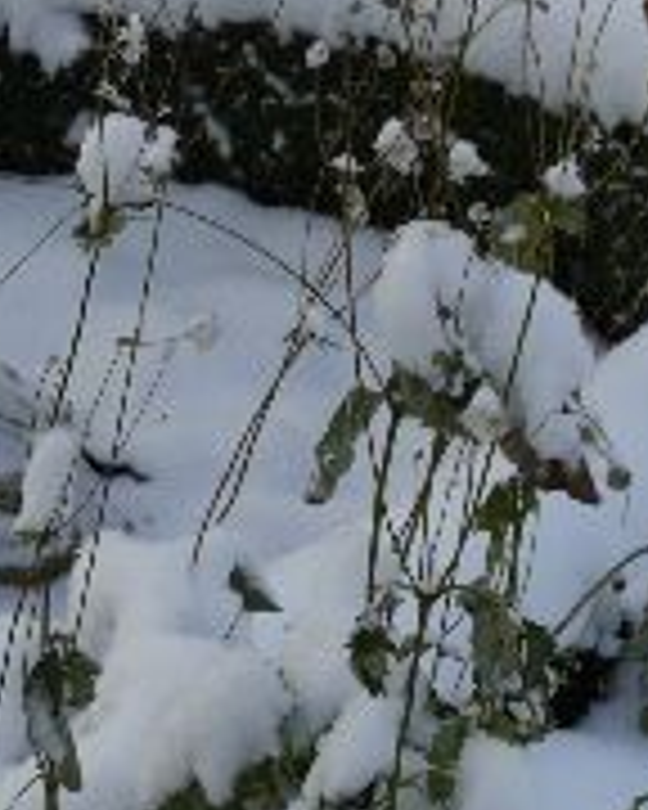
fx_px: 3500
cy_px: 500
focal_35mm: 146
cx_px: -436
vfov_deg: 13.2
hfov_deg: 10.1
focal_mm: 21
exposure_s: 1/125
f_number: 7.1
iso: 100
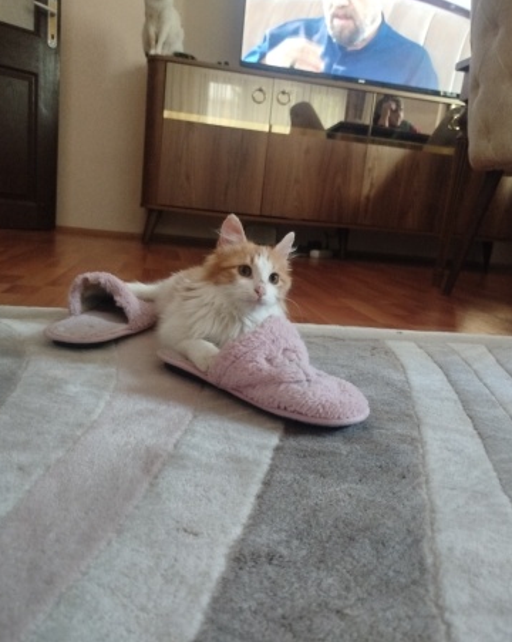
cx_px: 257
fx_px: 493
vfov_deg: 66.1
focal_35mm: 26
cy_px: 316
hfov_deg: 54.9
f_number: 1.7
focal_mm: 5.31
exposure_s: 1/17
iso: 640
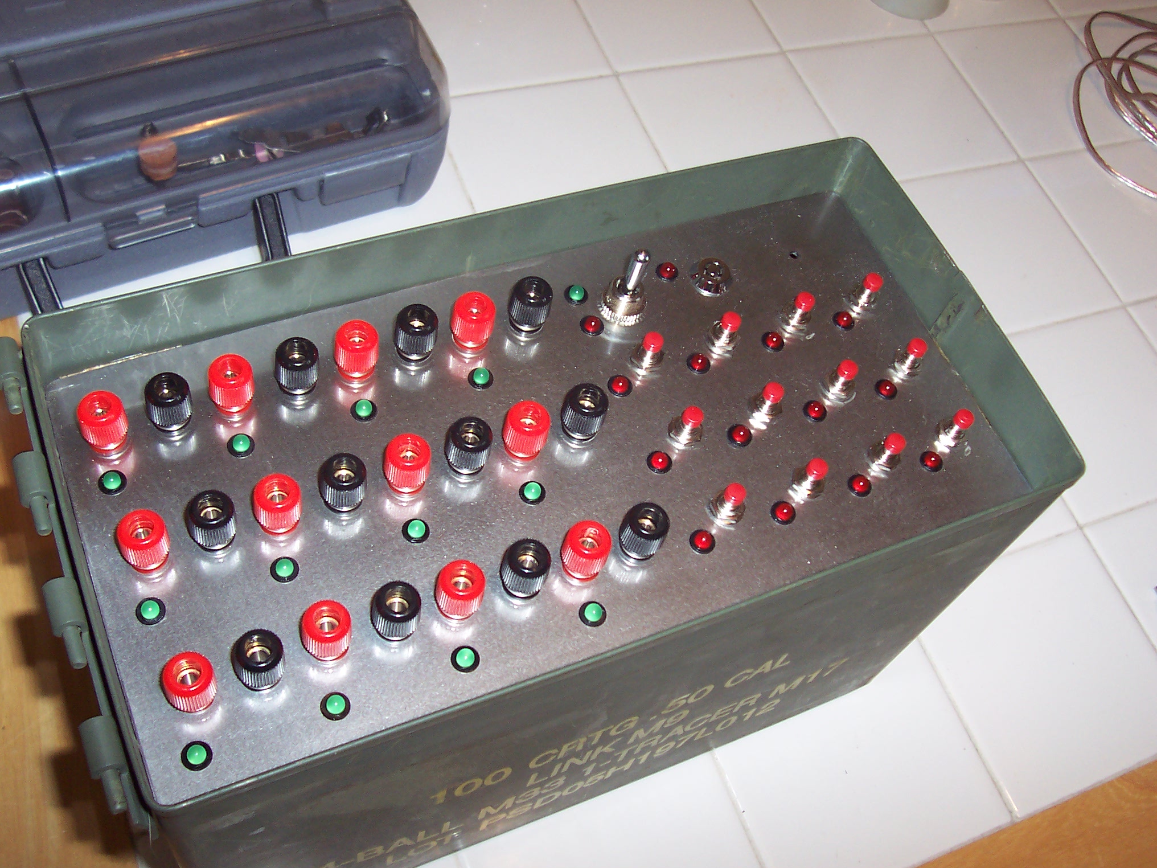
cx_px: 578
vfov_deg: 38.7
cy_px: 434
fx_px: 1237
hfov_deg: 50.1
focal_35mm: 37
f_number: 2.8
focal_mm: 5.6
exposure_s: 1/60
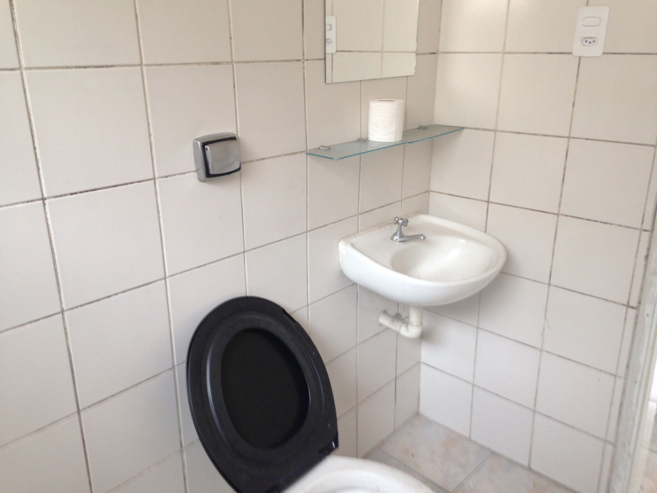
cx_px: 328
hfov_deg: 55.4
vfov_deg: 42.9
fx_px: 626
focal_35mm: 33
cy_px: 246
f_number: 2.4
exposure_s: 1/20
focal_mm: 4.12
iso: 50
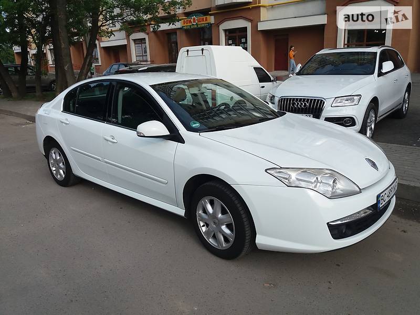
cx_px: 210
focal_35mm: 28
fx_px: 340
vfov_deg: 49.7
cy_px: 158
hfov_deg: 63.4
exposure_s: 1/859
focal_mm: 3.7
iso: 64
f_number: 1.9
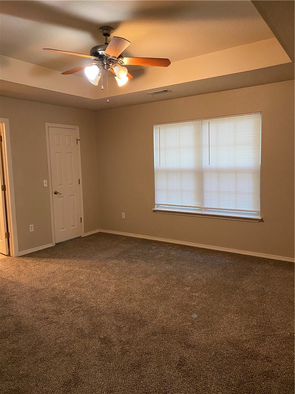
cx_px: 148
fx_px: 295
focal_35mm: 26
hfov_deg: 53.1
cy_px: 197
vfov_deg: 67.3
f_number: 1.8
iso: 400
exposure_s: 1/60
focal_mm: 4.25
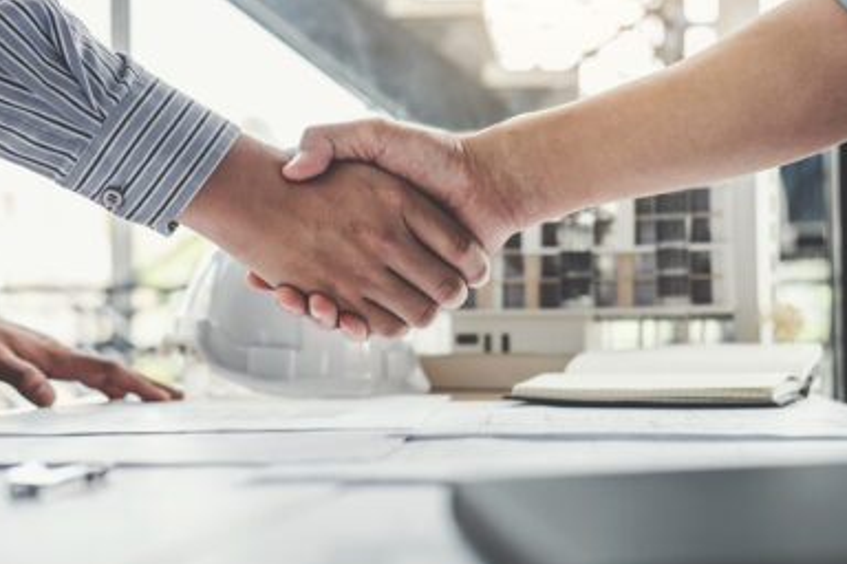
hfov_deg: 29.2
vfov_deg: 19.7
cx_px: 393
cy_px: 259
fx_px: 1623
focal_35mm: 69
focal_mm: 35
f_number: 2.8
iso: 200
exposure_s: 1/125
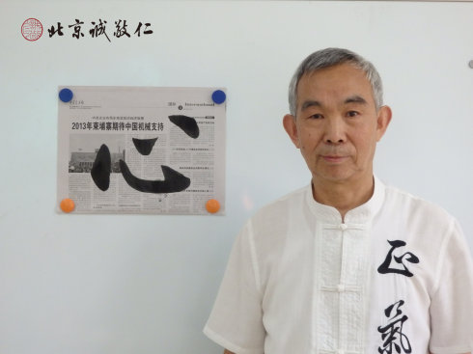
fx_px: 901
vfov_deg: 22.2
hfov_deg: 29.4
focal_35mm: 66
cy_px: 177
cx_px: 236
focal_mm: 11.9
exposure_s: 1/40
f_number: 4.4
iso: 800
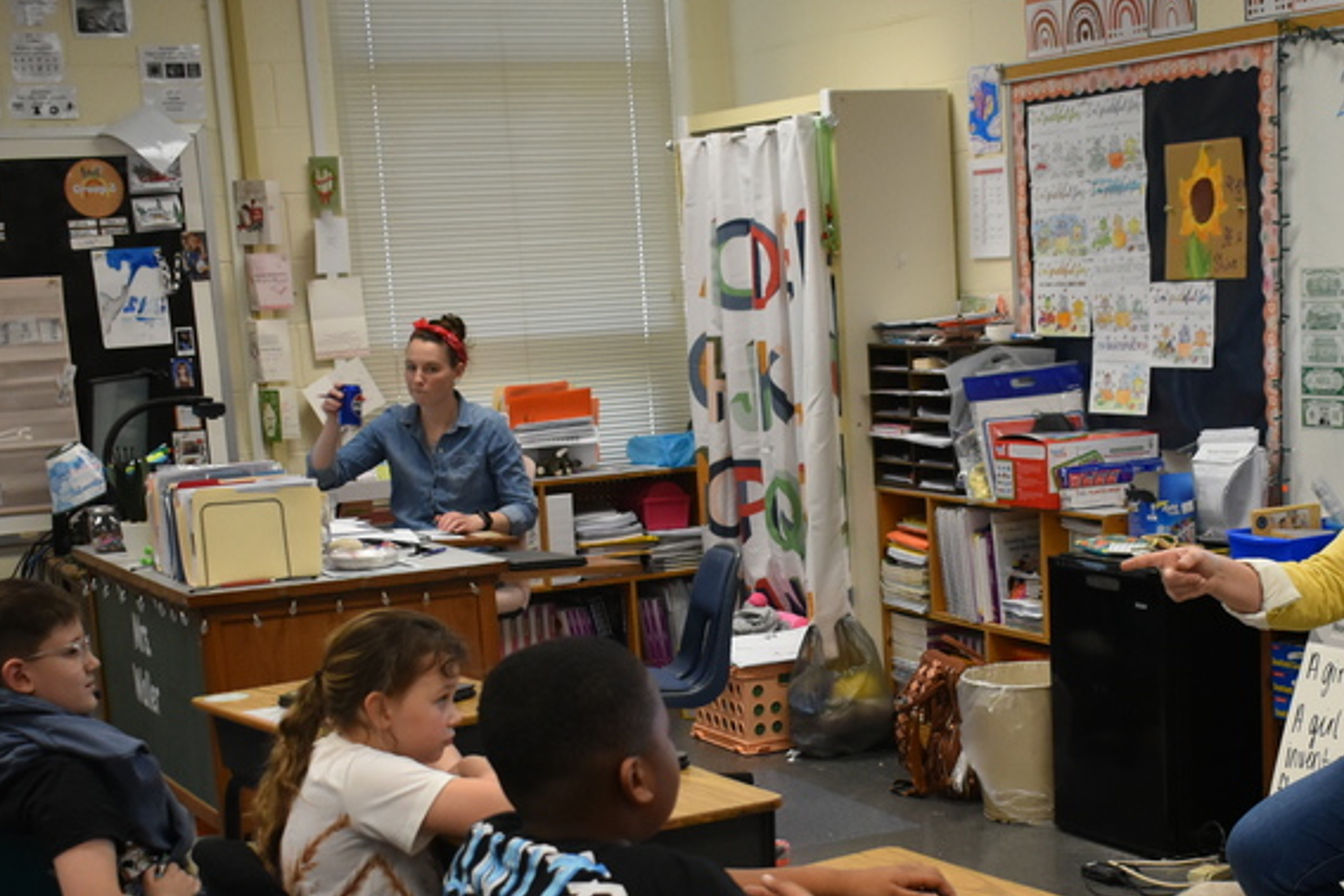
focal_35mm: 65
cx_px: 889
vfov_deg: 20.6
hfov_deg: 30.7
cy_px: 738
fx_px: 2426
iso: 1250
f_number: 3.8
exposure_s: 1/125
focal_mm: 24
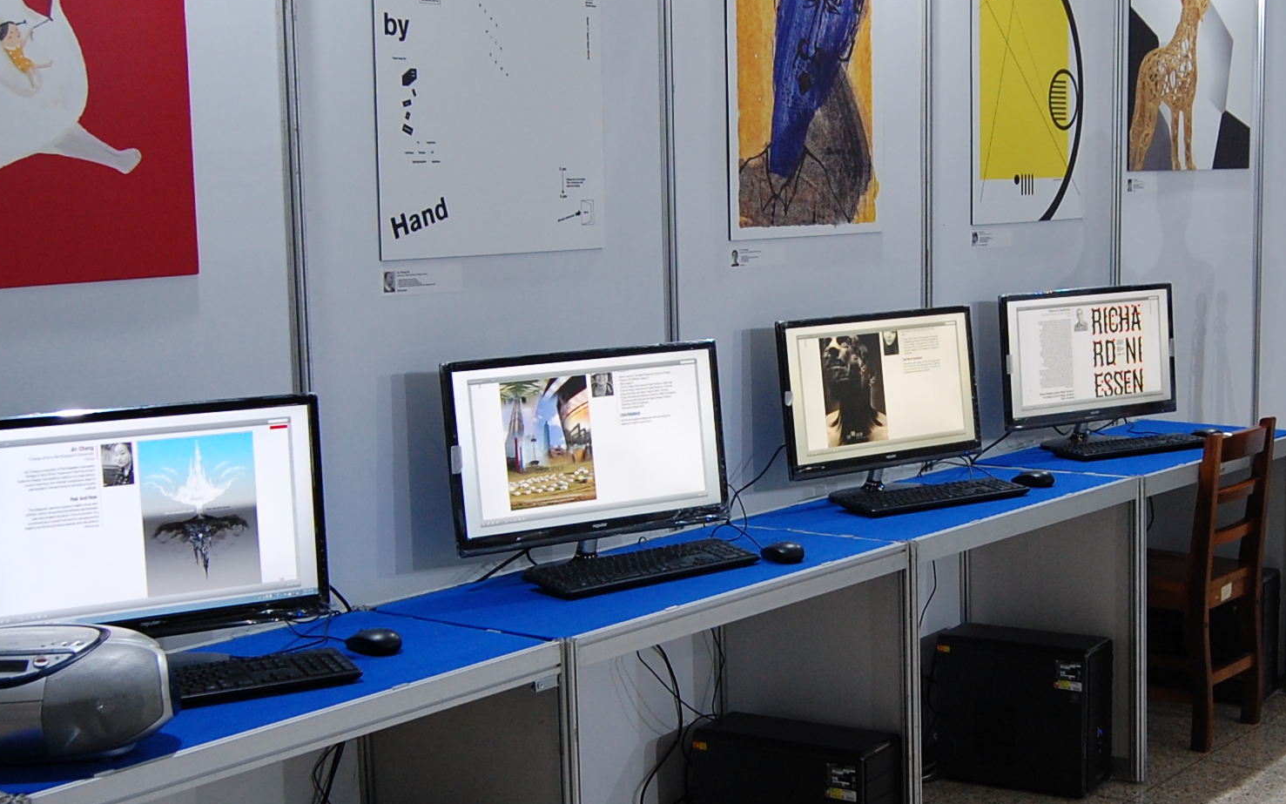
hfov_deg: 35.8
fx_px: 1963
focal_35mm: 56
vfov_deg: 23.1
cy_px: 454
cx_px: 879
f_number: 4
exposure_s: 1/60
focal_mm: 18
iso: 400
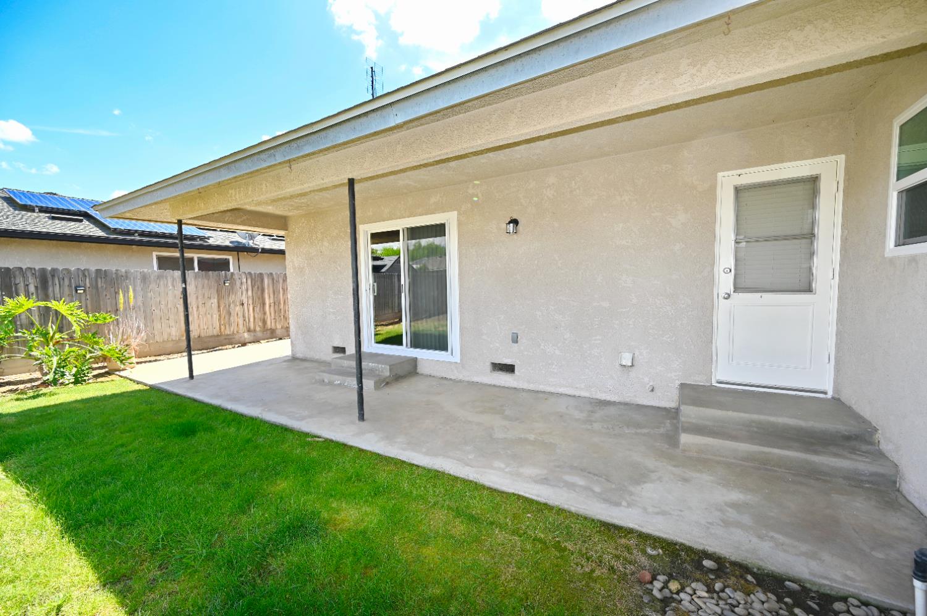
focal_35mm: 14
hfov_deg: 104.3
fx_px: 360
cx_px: 464
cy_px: 308
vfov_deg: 81.1
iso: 100
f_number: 6.3
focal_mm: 14
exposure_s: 1/125
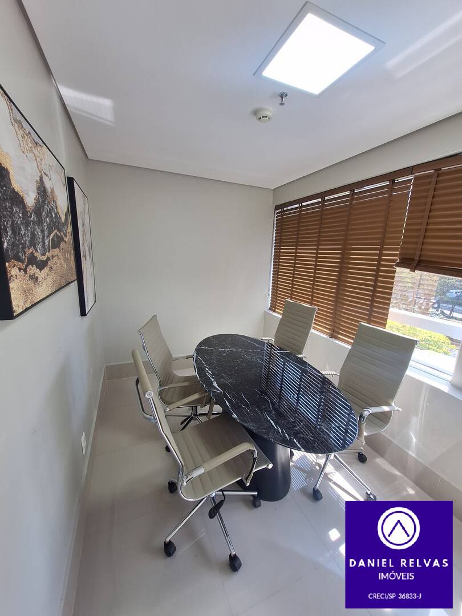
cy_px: 308
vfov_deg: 106.2
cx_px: 231
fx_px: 231
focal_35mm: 13
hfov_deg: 89.9
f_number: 2.2
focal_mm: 1.74
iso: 40
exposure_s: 1/60
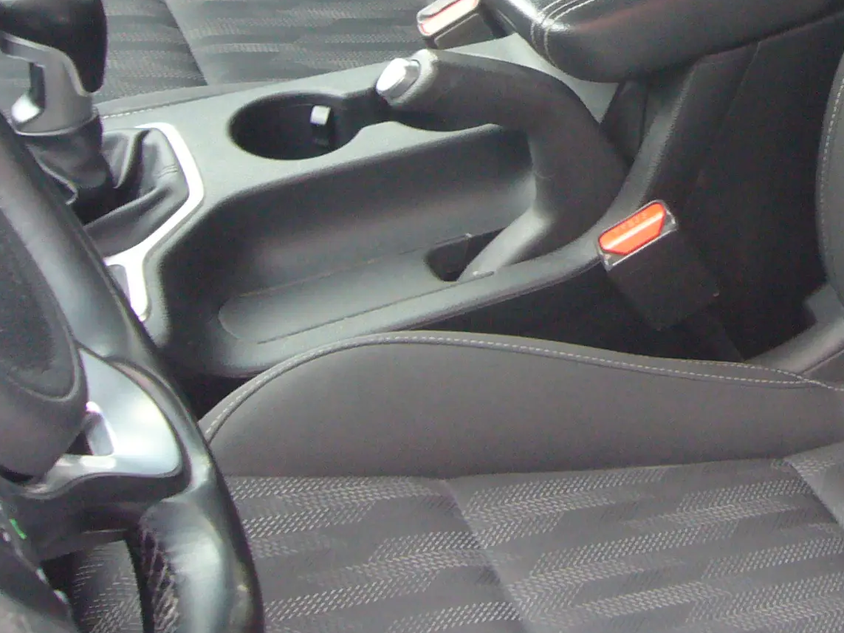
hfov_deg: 26.3
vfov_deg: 20.6
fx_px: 1682
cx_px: 892
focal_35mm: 69
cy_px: -4
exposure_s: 1/15
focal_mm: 4.6
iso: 200
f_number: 2.8
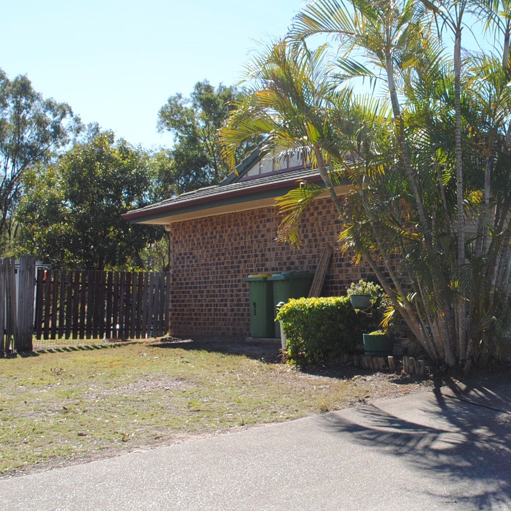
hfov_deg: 28.8
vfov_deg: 29.5
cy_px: 203
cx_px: 425
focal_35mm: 58
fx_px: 969
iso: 100
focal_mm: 22
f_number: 7.1
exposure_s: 1/200
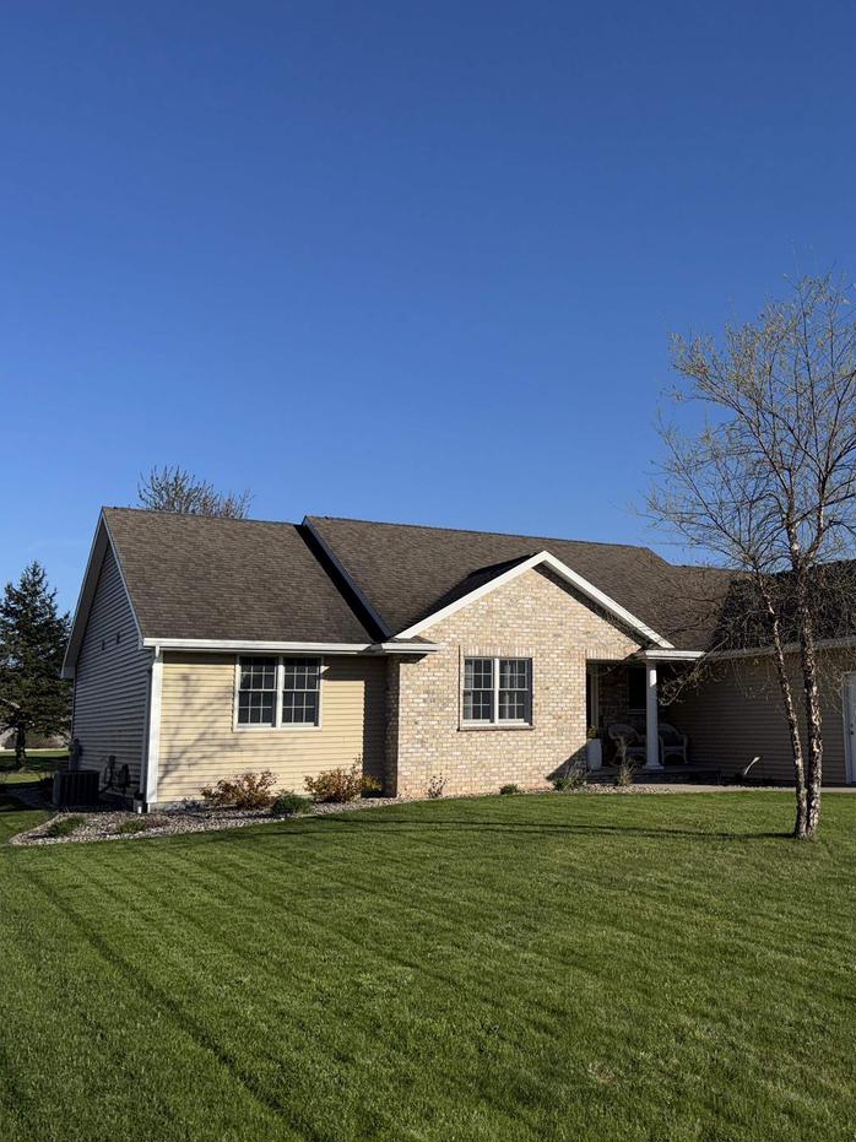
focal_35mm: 33
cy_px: 568
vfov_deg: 55.4
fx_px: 1088
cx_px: 617
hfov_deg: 41.9
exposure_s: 1/12346
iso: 50
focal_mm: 6.76
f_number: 1.78
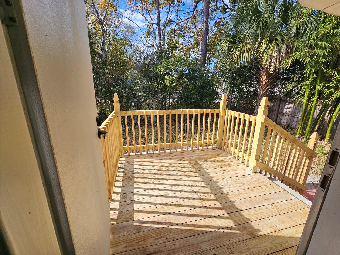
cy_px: 128
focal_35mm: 13
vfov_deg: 89.9
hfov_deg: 106.2
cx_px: 170
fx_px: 128
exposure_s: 1/1160
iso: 50
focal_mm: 2.2
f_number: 2.2
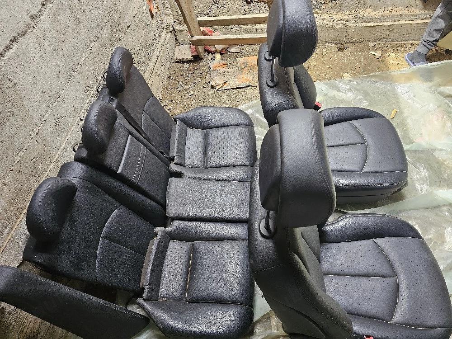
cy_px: 170
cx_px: 226
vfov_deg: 58.9
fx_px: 300
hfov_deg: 73.9
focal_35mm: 23
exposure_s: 1/101
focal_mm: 6.3
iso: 80
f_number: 1.7
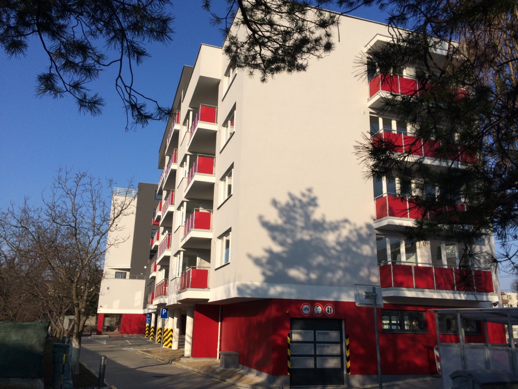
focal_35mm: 30
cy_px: 194
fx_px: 449
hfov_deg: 60.0
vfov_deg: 46.8
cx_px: 259
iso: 40
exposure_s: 1/2740
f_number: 2.2
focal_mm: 4.12
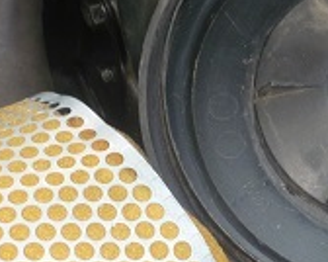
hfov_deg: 17.2
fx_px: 1047
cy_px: 207
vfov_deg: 14.2
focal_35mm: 108
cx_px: 361
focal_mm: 5.2
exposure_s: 1/30
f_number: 3.3
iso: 100
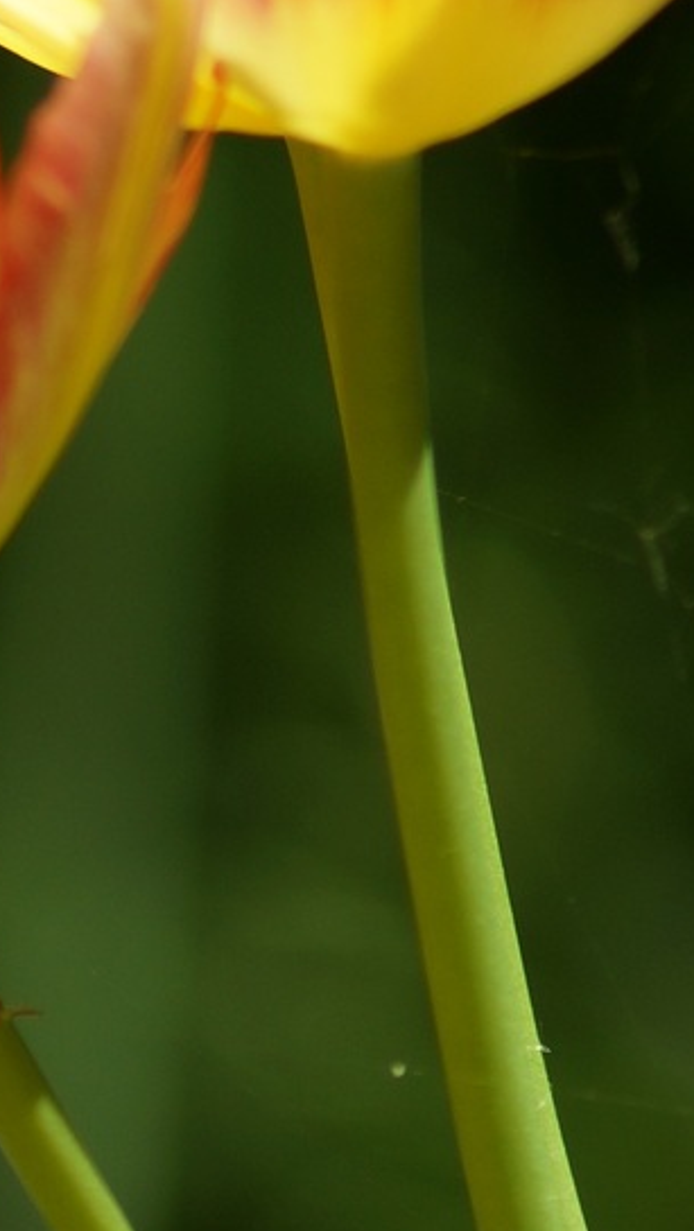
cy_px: 475
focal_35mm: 1132
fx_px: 36993
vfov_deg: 1.9
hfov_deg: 1.1
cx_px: -895
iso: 100
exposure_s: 1/400
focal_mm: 180
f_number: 5.6
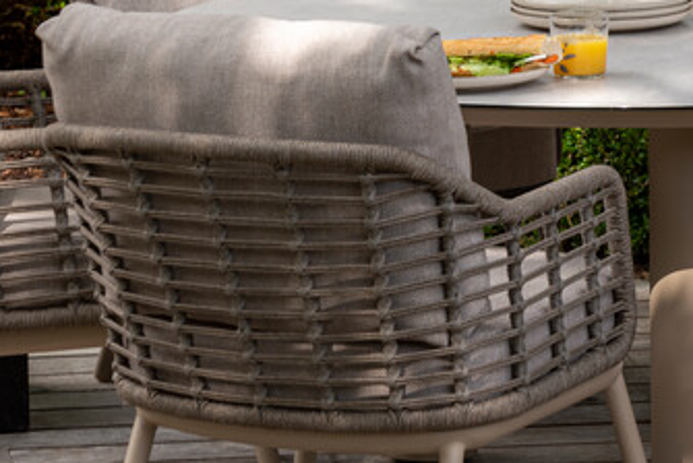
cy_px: 41
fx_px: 6473
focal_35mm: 336
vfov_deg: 4.1
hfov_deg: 6.1
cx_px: 660
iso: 100
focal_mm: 110
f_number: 8
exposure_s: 1/100
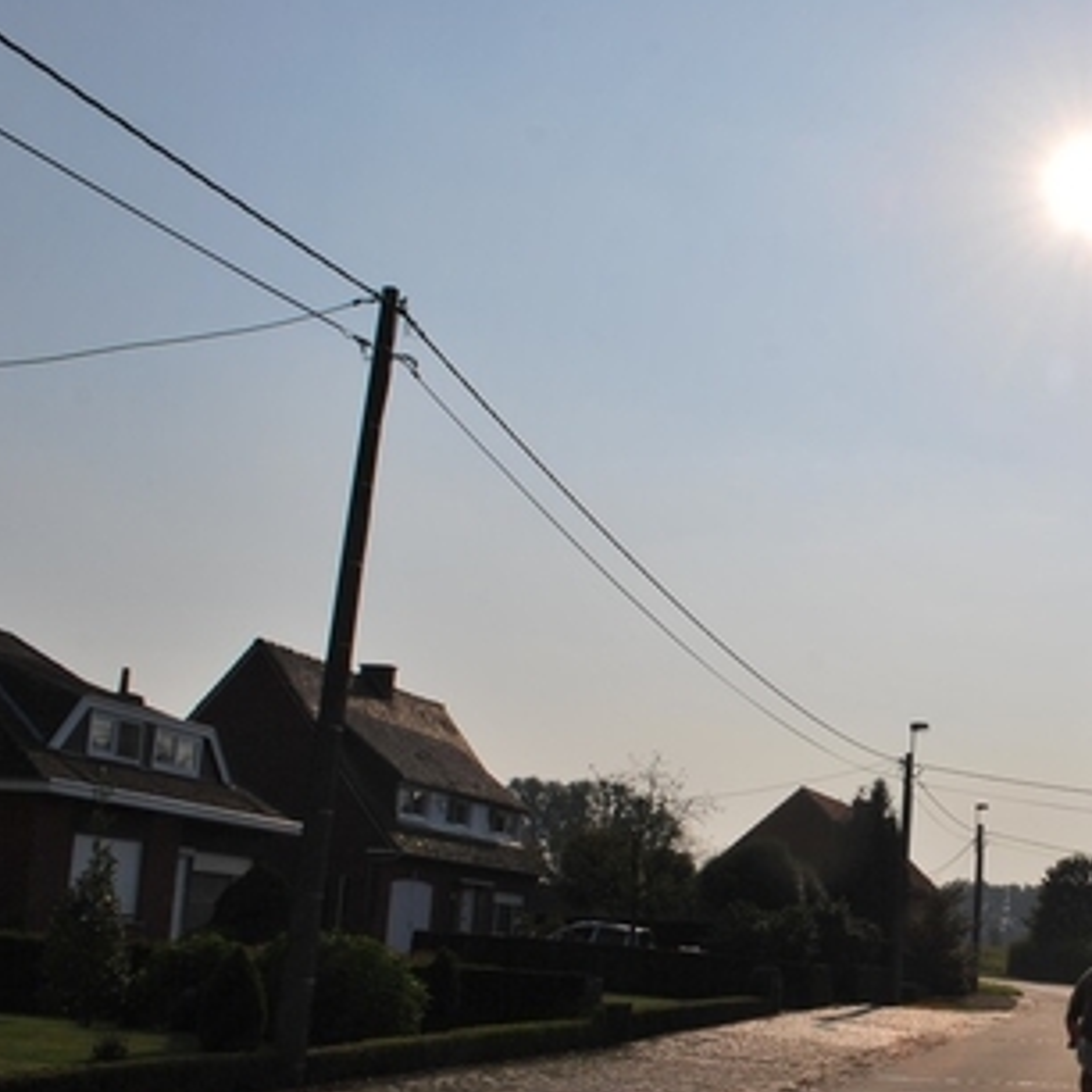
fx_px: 1606
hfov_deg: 35.3
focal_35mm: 45
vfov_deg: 37.2
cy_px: 705
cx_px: 992
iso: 100
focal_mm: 18
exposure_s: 1/640
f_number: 13
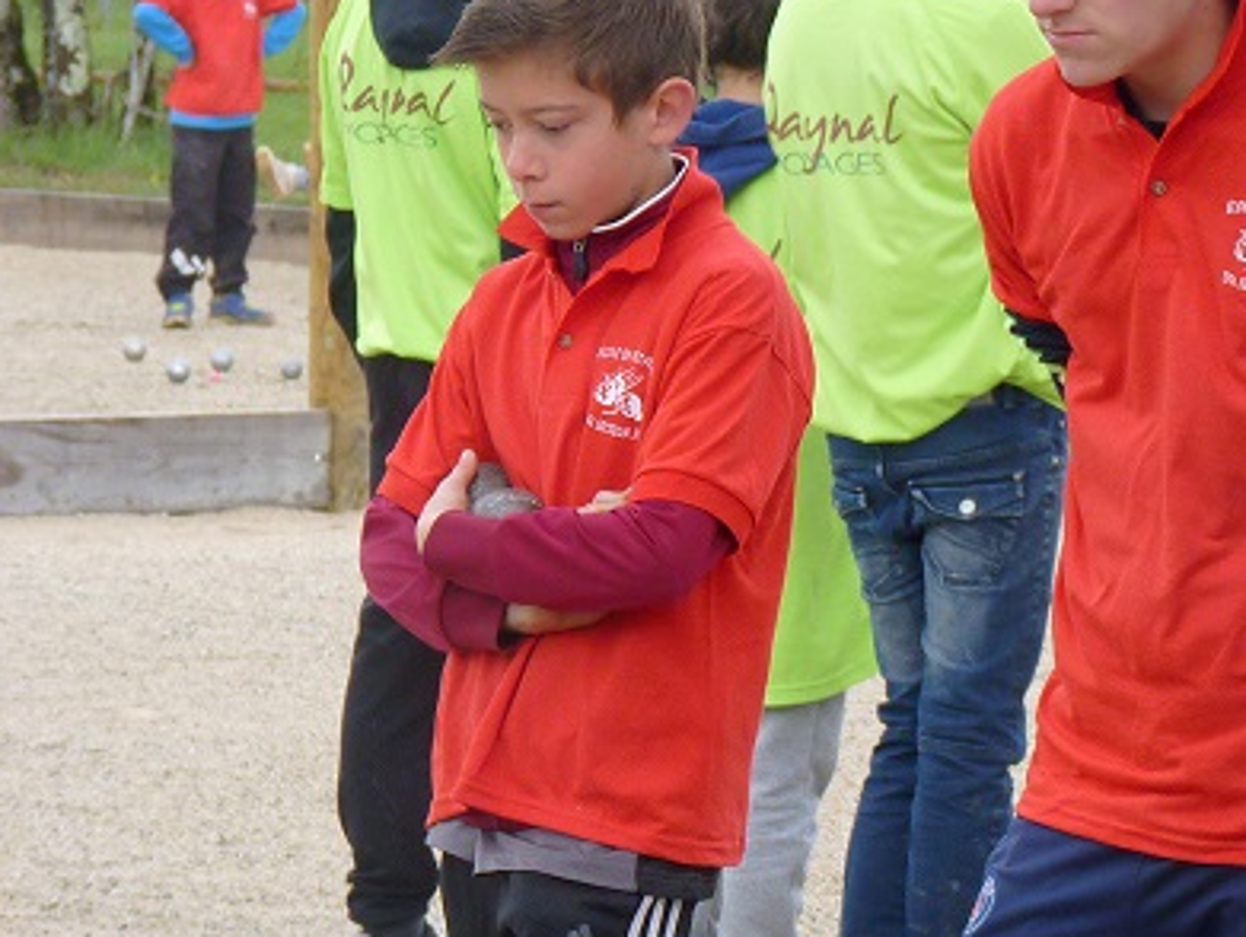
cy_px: 303
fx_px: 8322
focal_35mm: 231
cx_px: 1233
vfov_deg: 6.4
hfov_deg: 8.5
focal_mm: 20.1
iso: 160
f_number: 3.6
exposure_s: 1/200
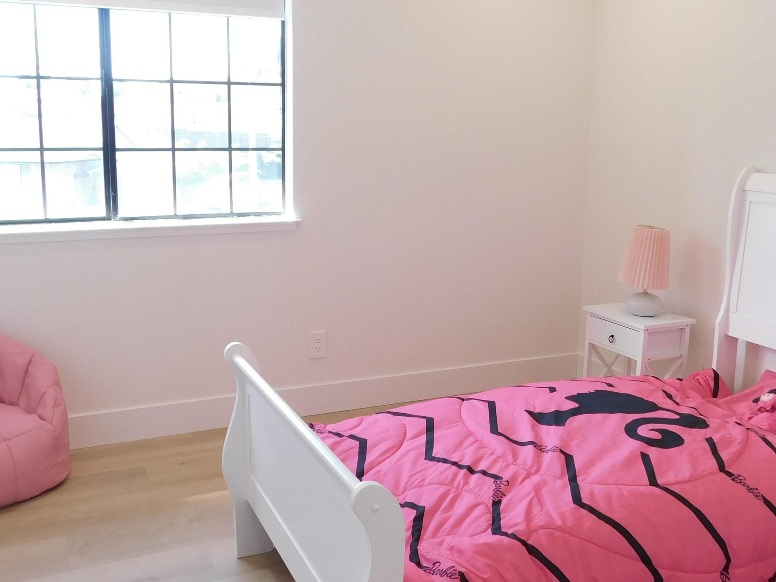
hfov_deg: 51.3
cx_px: 421
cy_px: 257
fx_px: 807
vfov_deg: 39.6
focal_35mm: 36
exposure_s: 1/60
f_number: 3
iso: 125
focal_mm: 4
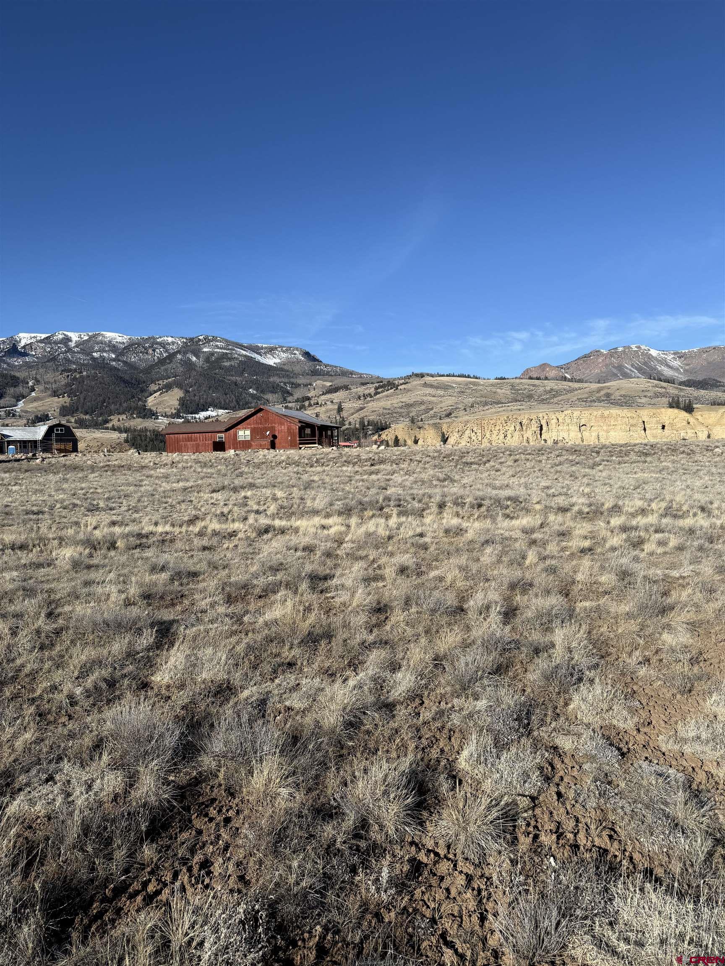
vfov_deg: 71.6
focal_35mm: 24
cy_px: 483
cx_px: 362
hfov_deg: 56.8
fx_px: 670
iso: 80
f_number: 1.78
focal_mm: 6.76
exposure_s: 1/5714
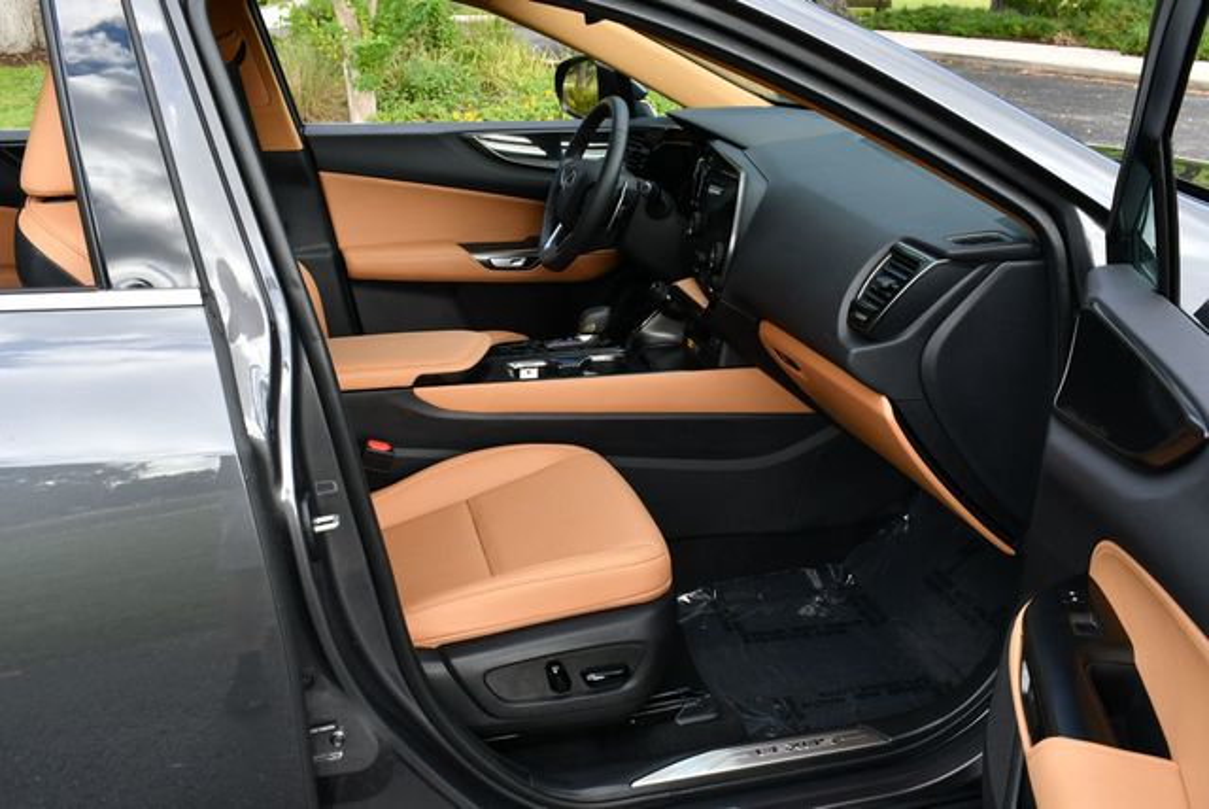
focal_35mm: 36
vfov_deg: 36.9
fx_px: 1210
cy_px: 404
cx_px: 604
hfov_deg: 53.1
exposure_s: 1/250
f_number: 5.6
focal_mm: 18
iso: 280
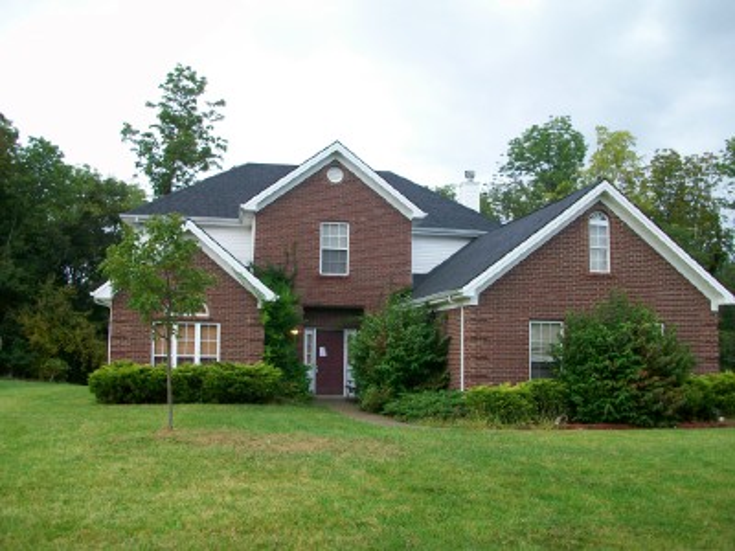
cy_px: 276
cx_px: 368
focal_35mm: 32
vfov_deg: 44.2
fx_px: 679
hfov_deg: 56.8
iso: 64
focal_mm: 5.7
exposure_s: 1/100
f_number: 2.8
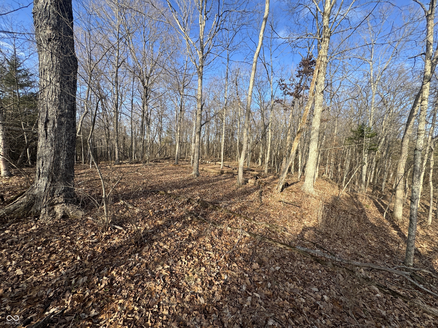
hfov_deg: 102.1
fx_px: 177
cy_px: 164
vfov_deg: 85.7
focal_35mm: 14
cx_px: 219
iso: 50
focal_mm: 2.22
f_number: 2.2
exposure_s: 1/636
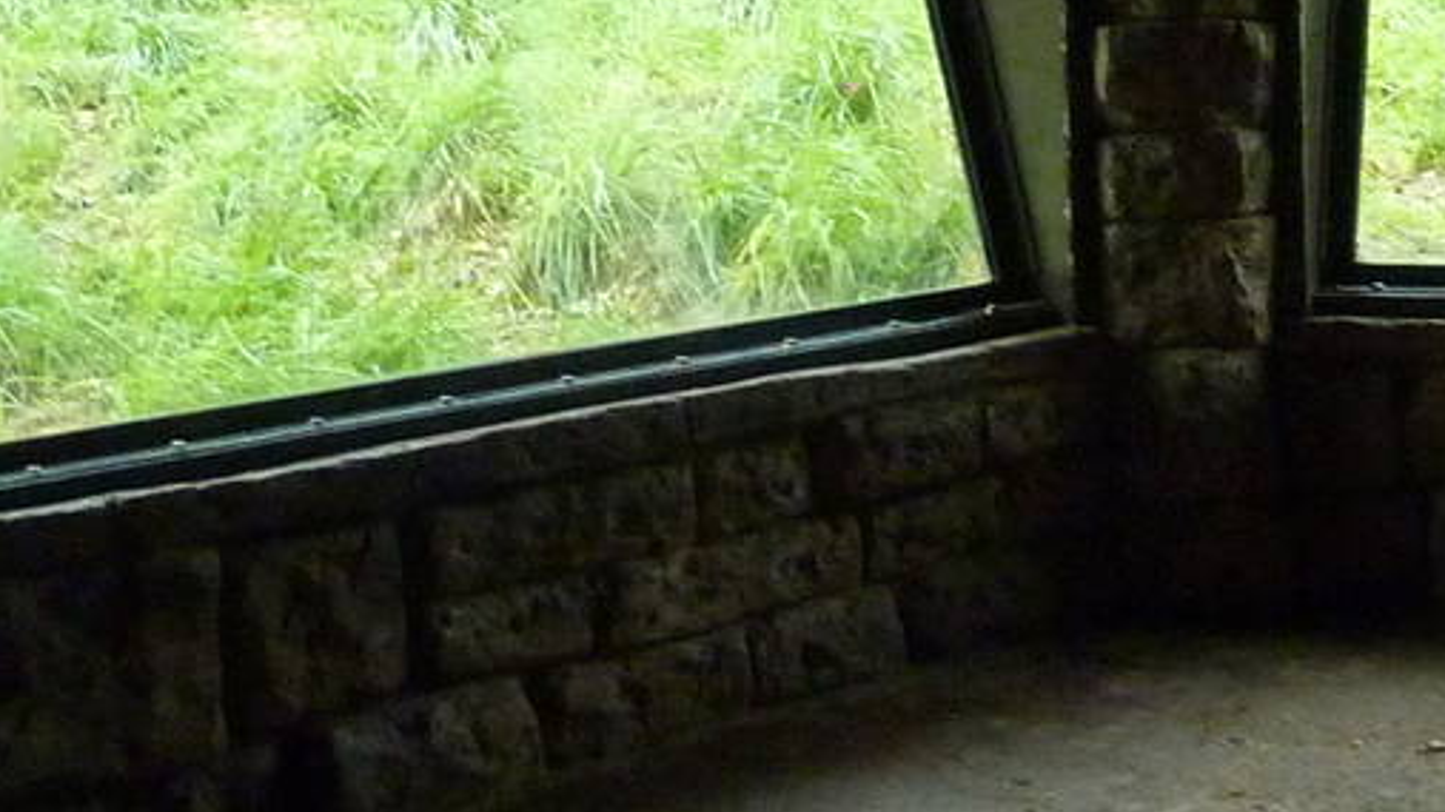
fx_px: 3295
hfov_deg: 24.5
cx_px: 1086
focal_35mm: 86
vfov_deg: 14.0
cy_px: 151
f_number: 3.3
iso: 400
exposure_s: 1/50
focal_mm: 4.1
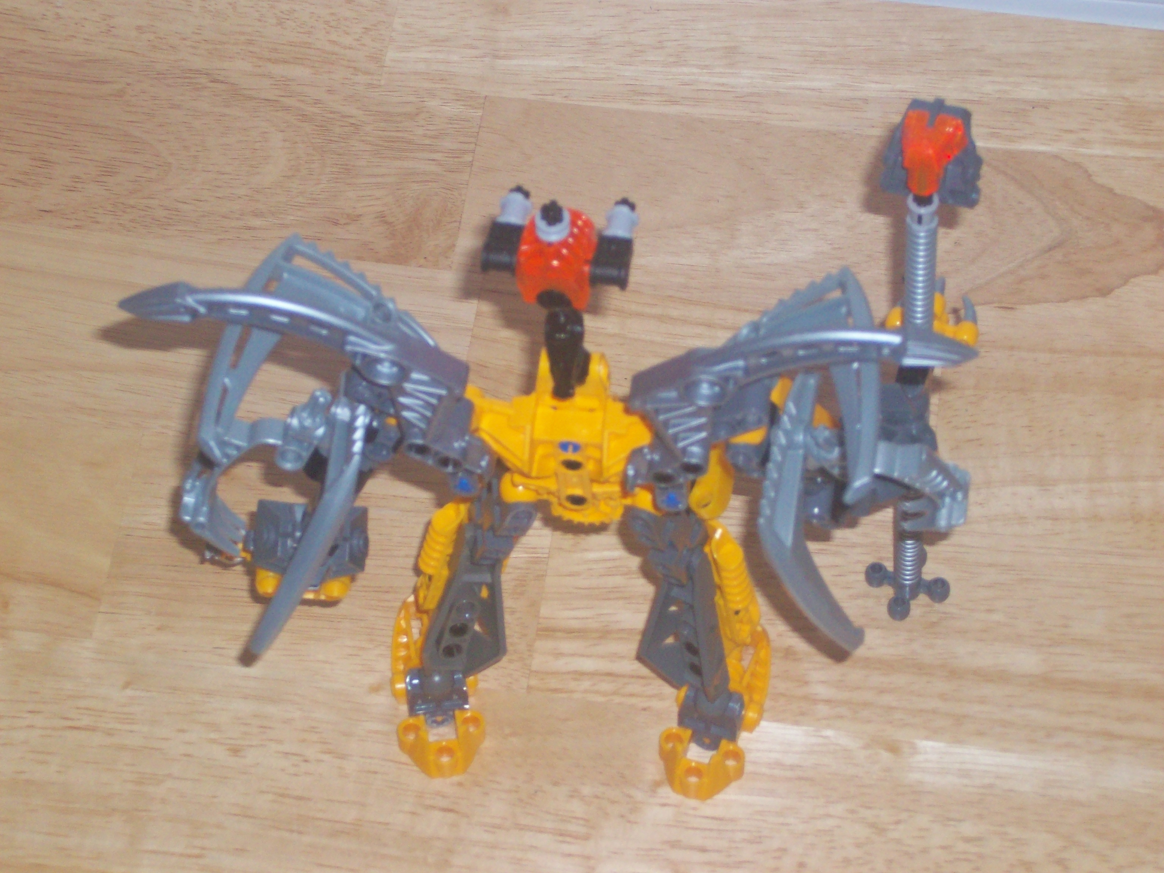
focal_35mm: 102
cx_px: 582
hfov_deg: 19.3
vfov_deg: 14.5
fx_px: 3430
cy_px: 436
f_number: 5.1
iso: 160
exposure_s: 1/90.1
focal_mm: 17.1
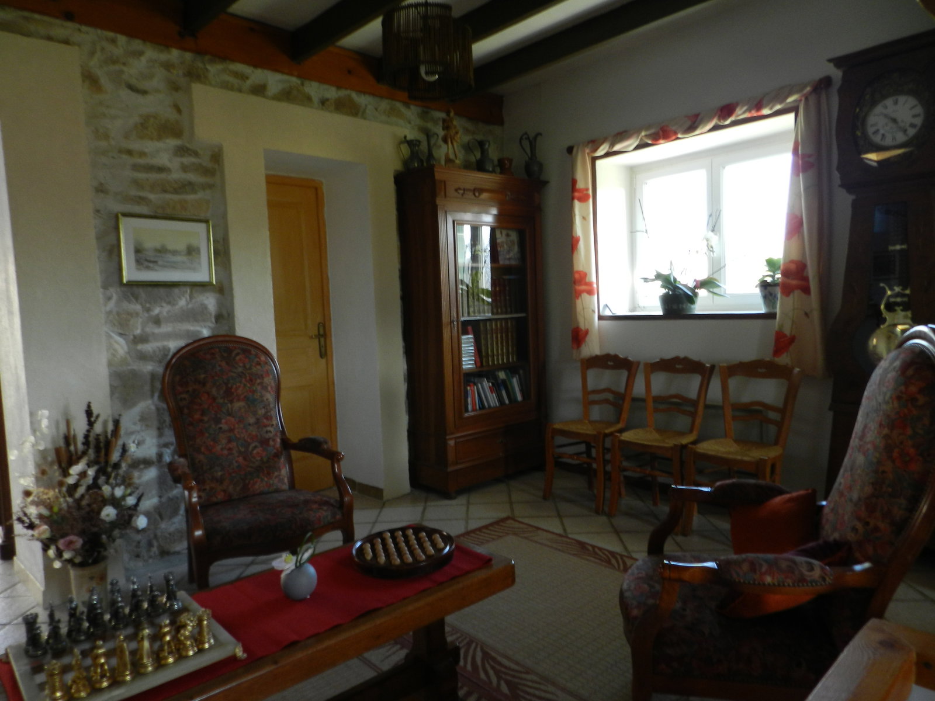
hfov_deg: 73.9
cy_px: 350
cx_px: 468
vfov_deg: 58.9
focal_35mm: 23
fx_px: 621
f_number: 3.4
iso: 180
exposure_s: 1/30
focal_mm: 4
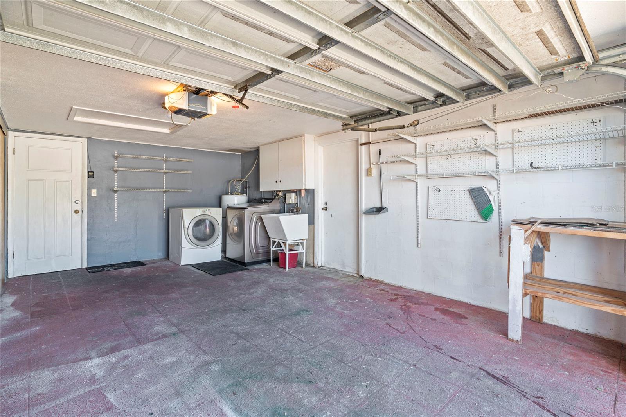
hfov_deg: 93.3
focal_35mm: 17
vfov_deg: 70.4
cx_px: 313
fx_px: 296
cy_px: 208
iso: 250
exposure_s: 1.3
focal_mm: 17
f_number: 8
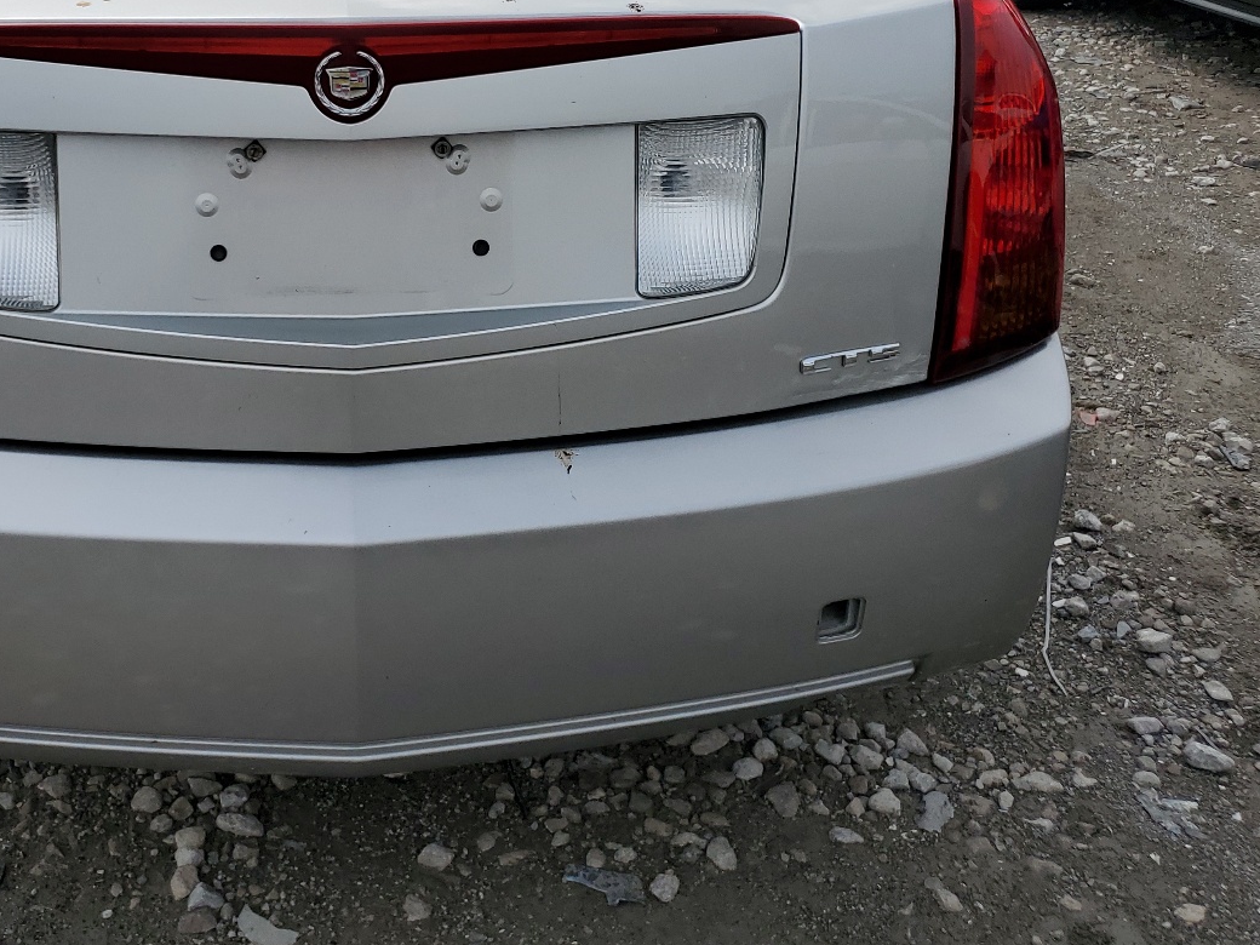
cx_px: 373
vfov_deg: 35.2
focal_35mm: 40
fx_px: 1456
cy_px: 234
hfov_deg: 45.7
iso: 50
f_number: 1.5
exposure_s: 1/5000
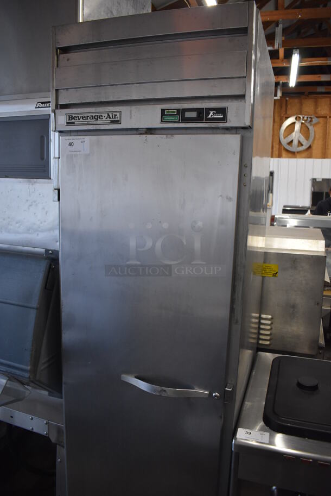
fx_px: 372
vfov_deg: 67.3
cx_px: 166
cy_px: 248
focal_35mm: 27
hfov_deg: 48.0
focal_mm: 18
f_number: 3.5
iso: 2000
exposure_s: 1/125
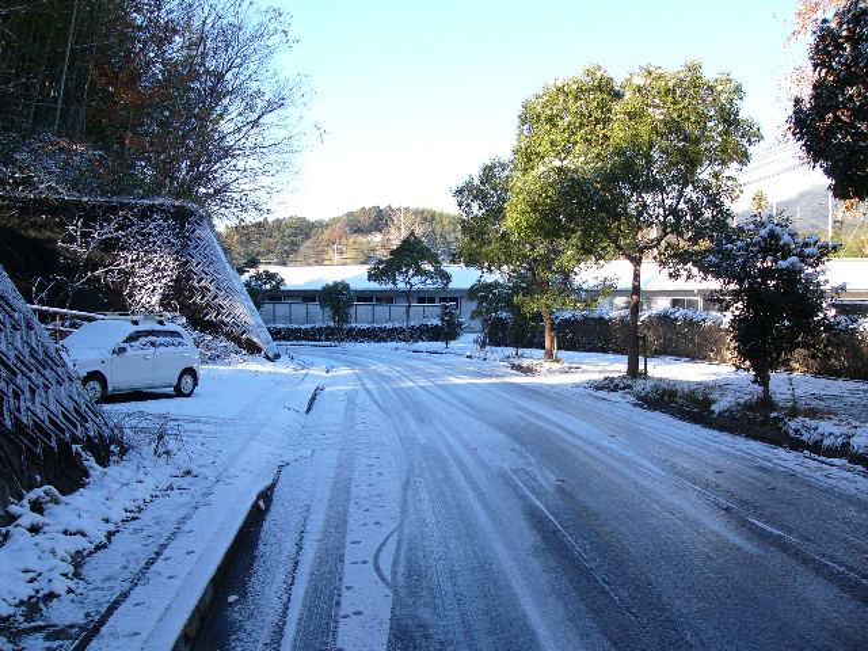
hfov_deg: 51.4
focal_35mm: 36
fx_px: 903
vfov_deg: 39.7
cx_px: 434
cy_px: 326
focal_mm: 6
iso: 100
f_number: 4.6
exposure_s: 1/500
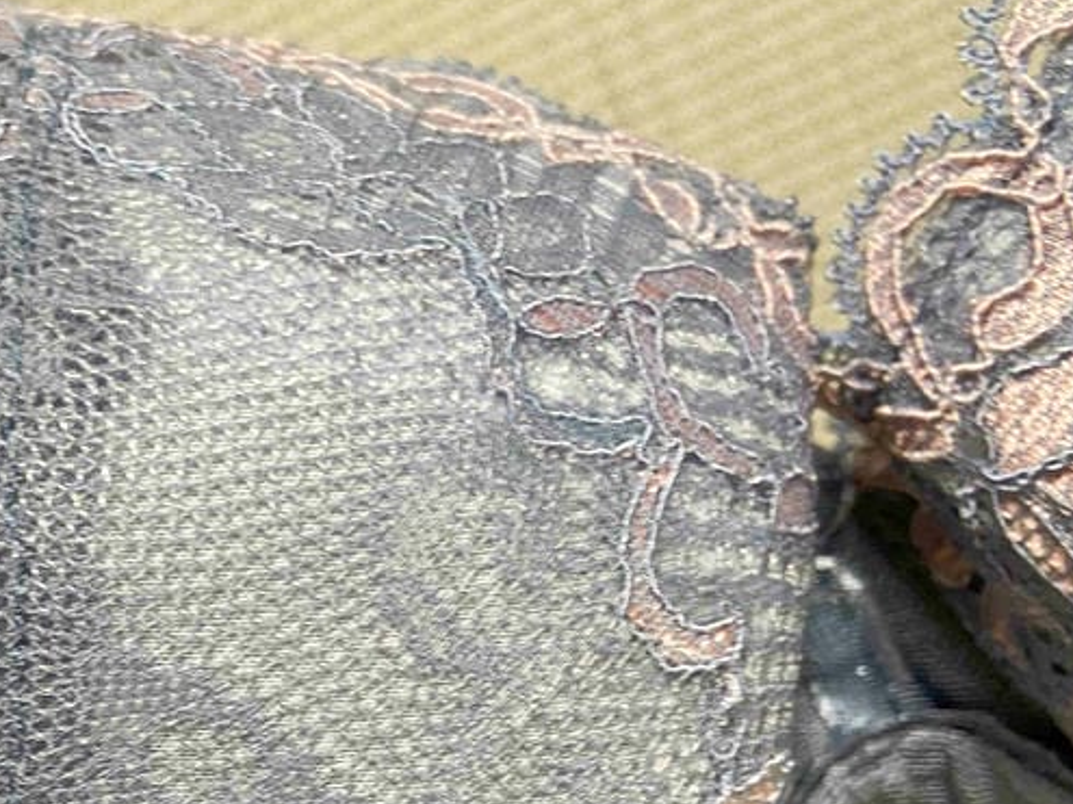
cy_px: 739
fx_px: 1952
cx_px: 39
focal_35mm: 63
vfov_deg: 22.6
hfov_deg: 29.1
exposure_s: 1/60
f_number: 1.8
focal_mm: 4.25
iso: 160
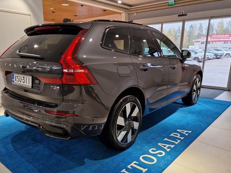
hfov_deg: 61.5
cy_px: 104
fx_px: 194
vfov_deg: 48.0
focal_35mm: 29
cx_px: 103
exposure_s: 1/180
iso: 125
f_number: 1.8
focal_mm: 5.4
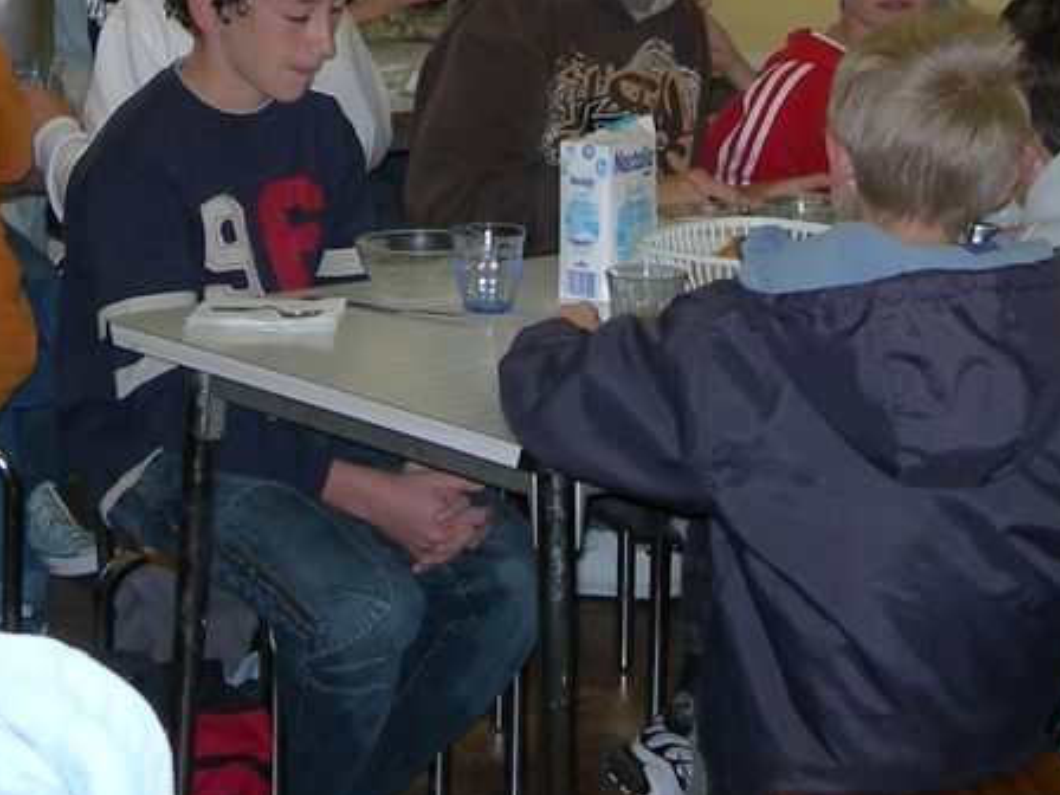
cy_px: -142
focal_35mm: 110
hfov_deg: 17.9
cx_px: 428
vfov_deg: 13.1
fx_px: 3368
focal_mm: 7.8
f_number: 2.8
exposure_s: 1/60.1
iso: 71
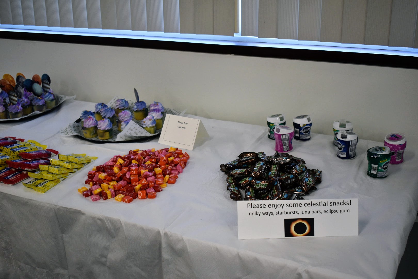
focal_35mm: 40
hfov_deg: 47.9
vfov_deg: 33.0
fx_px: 470
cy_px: 140
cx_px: 209
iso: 800
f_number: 4
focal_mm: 27
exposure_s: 1/200
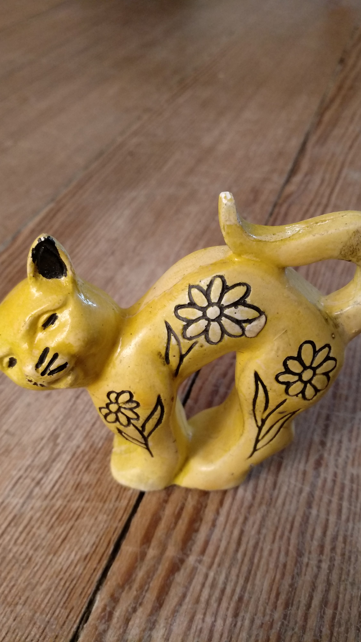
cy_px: 321
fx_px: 408
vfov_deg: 76.3
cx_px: 184
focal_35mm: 24
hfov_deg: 47.7
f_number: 2.2
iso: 640
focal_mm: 3.81
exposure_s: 1/25
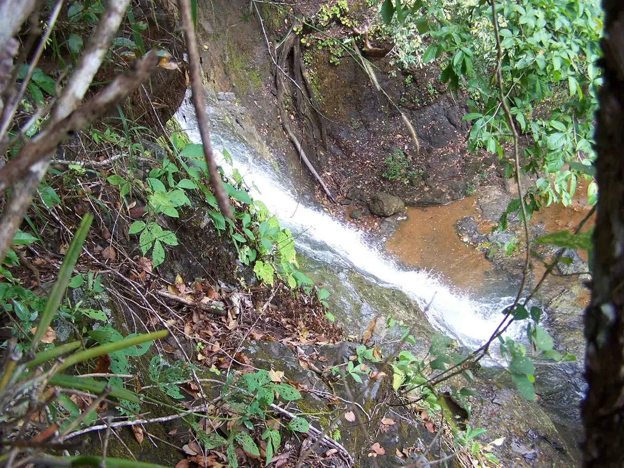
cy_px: 234
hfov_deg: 49.0
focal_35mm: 38
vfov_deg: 37.7
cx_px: 312
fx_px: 685
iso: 80
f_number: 2.8
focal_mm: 6.3
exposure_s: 1/125
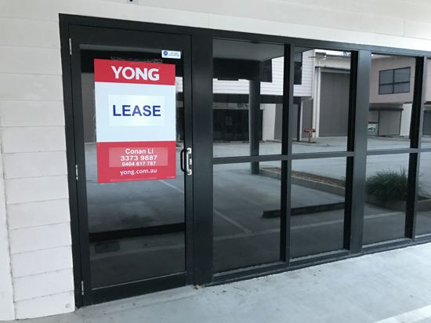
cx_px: 216
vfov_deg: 49.7
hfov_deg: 63.5
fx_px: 348
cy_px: 162
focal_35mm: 28
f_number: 1.8
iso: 100
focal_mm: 3.99
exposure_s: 1/5
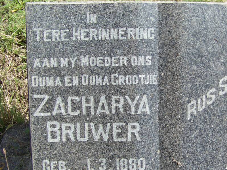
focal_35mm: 54
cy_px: 108
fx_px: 354
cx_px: 166
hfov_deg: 34.9
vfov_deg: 26.9
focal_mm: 5.85
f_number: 2.8
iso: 64
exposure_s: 1/800
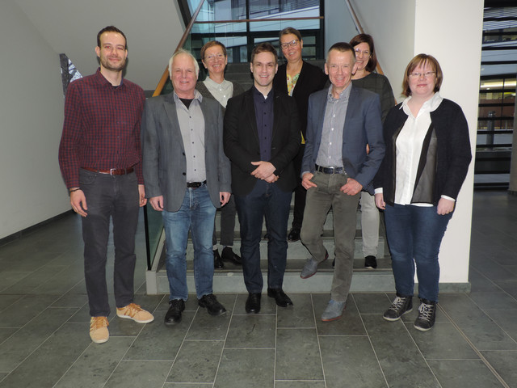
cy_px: 194
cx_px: 258
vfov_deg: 49.7
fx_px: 418
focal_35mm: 28
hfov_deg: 63.4
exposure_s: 1/30
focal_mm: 4.9
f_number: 3.1
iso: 220
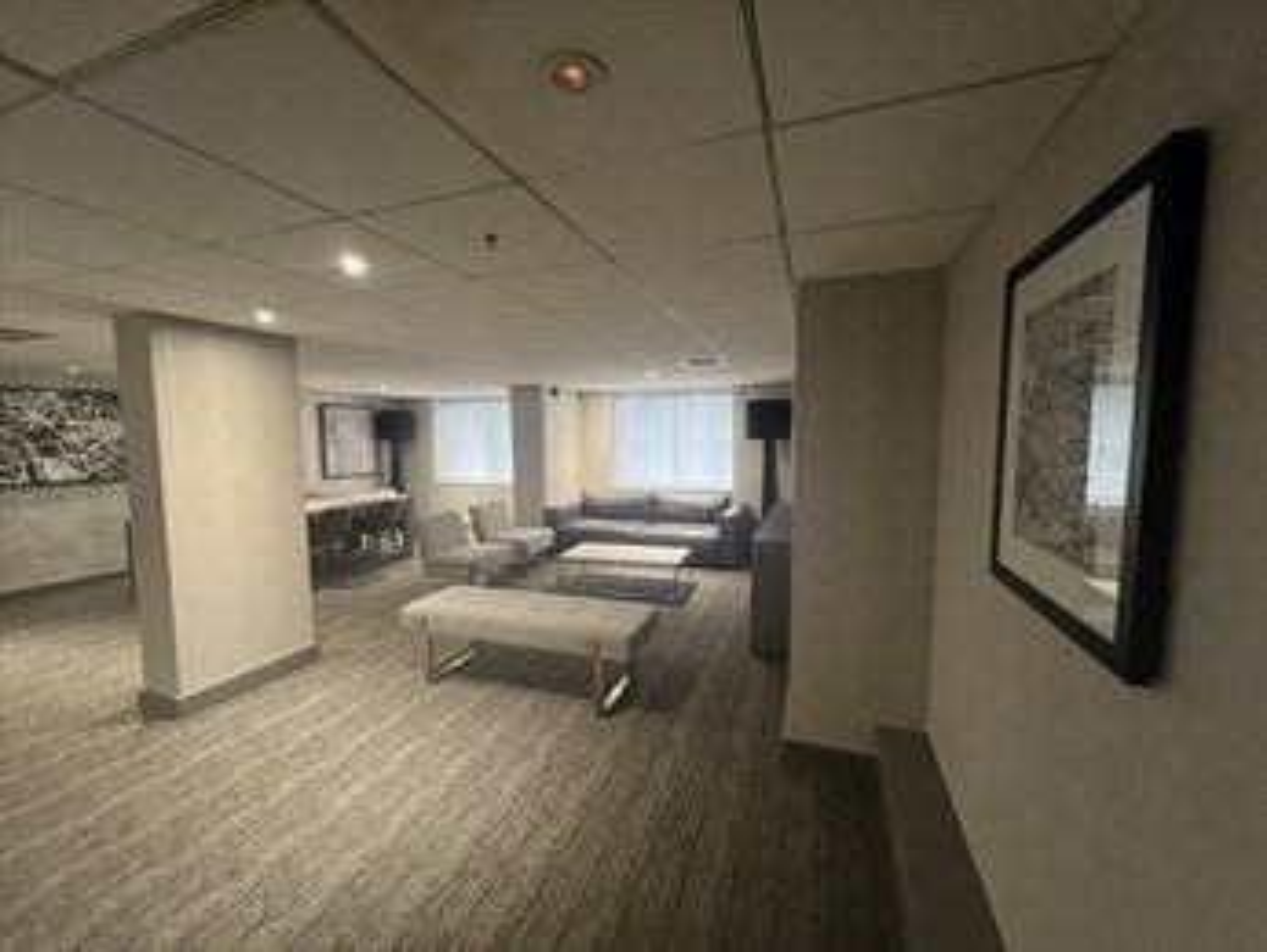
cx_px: 634
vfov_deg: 90.0
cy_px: 476
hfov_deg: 106.1
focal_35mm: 13
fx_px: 476
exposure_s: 1/60
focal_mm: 1.57
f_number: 1.8
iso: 320
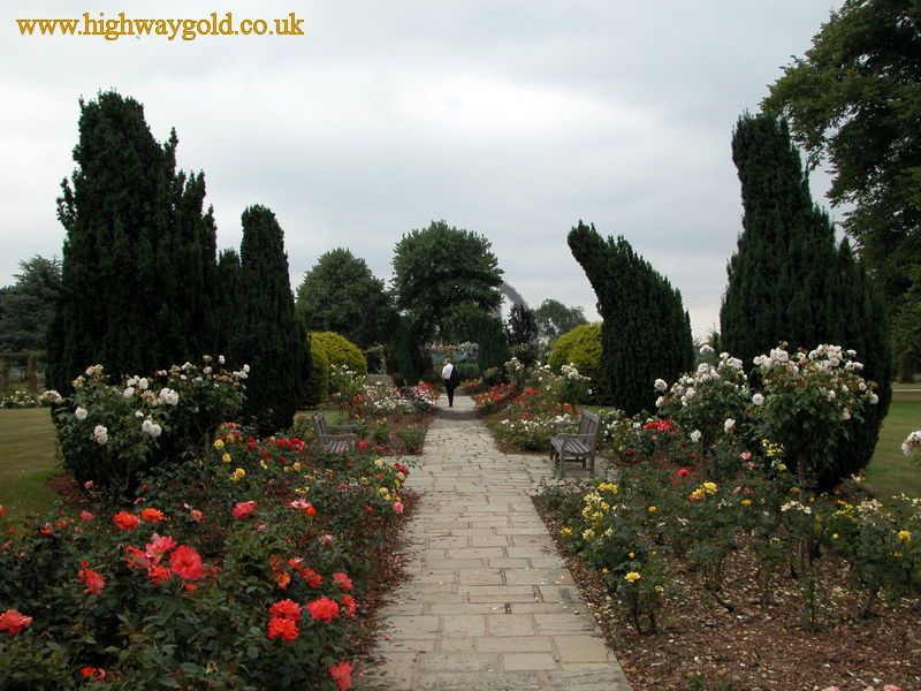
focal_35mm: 35
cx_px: 460
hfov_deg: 52.6
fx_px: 931
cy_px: 346
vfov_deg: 40.7
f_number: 5
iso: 100
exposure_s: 1/187
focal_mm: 9
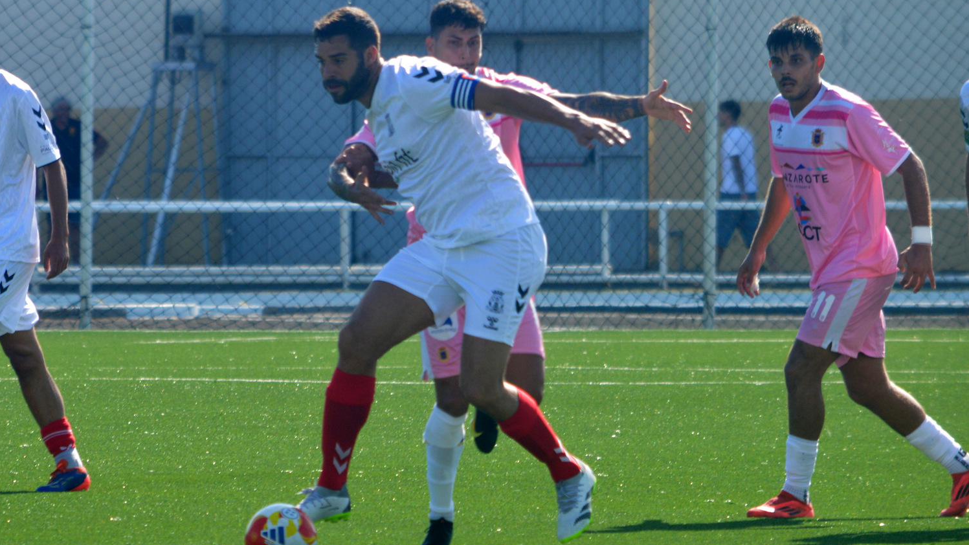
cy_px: 276
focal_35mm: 409
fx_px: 10509
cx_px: 484
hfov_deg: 5.3
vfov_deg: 3.0
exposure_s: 1/500
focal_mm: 260
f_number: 9
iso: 400
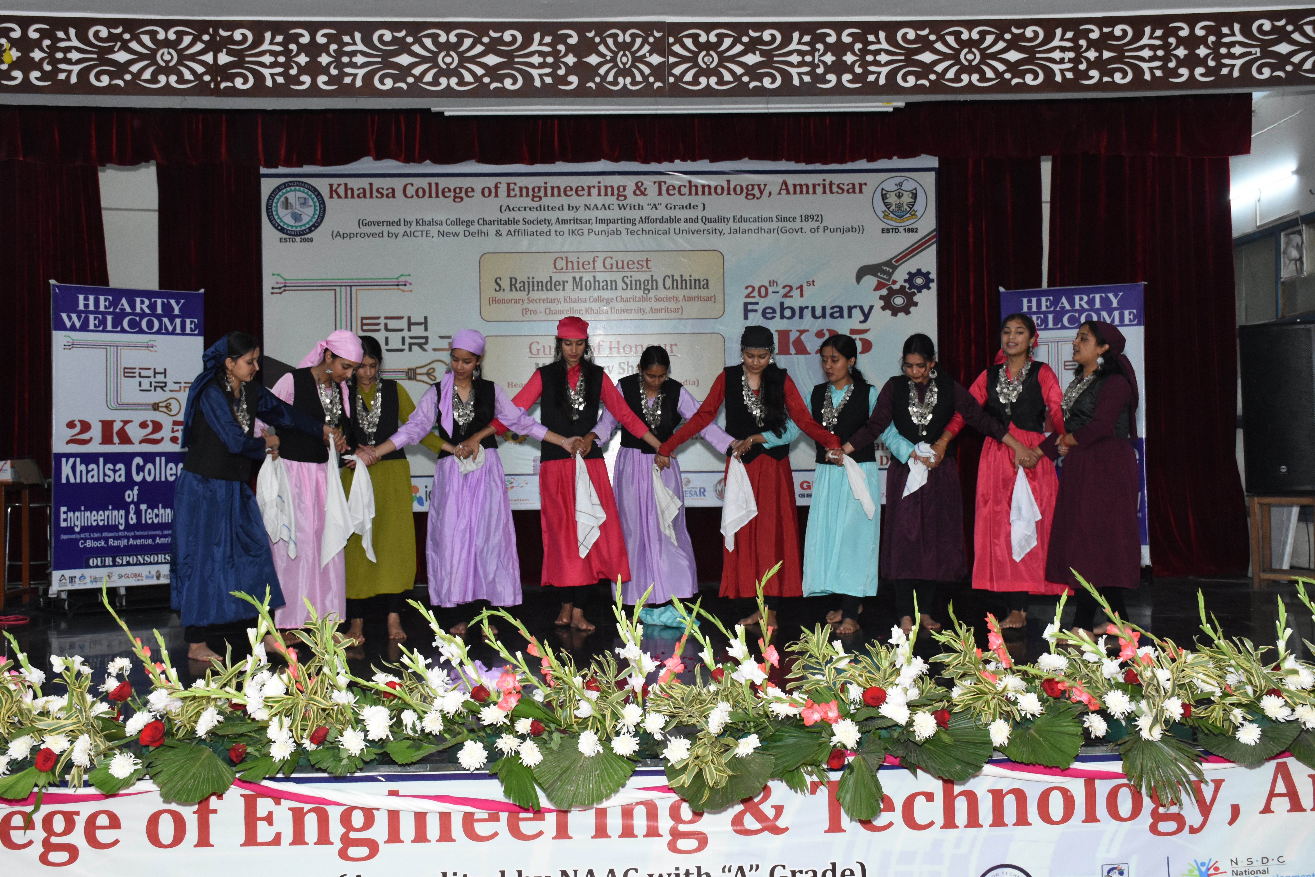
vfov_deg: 29.9
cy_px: 438
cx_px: 658
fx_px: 1644
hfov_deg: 43.6
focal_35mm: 45
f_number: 5.6
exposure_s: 1/125
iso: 2000
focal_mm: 30
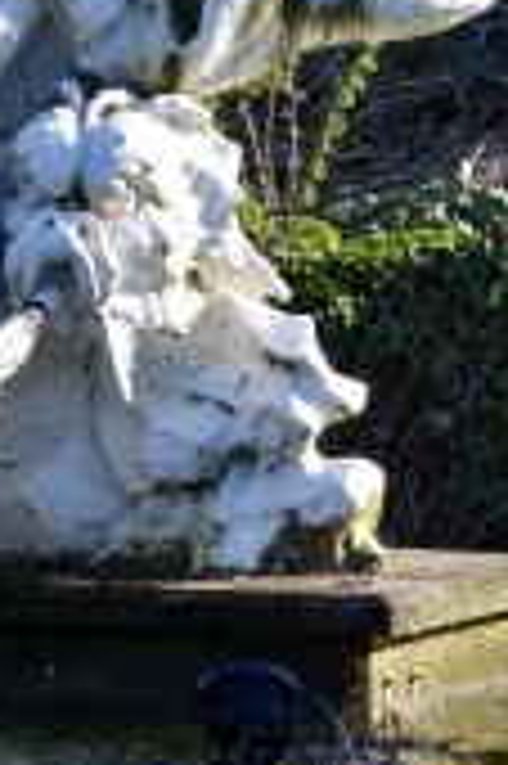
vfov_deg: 2.6
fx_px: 16627
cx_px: -146
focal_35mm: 784
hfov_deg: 1.7
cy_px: 106
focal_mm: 200
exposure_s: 1/160
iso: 450
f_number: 14
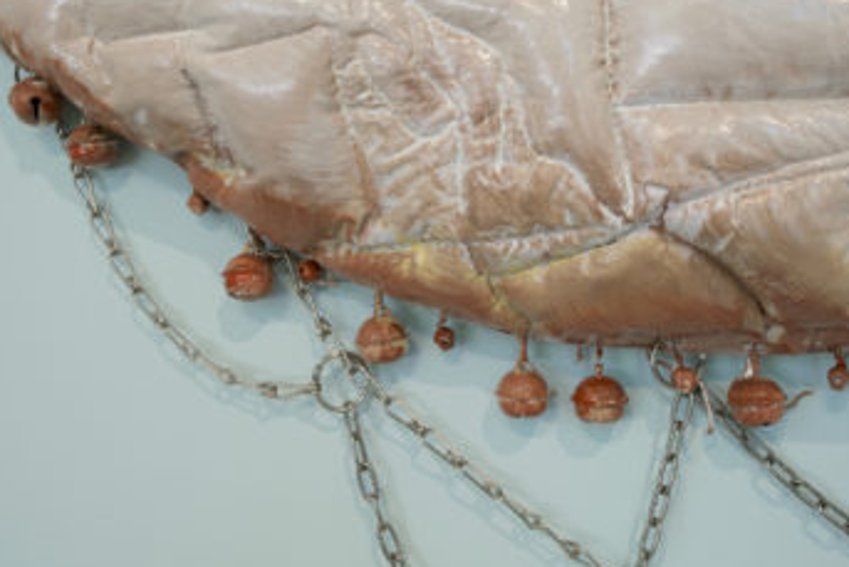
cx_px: 421
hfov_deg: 48.4
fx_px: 944
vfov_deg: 33.4
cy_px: 270
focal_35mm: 40
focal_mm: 35
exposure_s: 1/1.25
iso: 100
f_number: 16
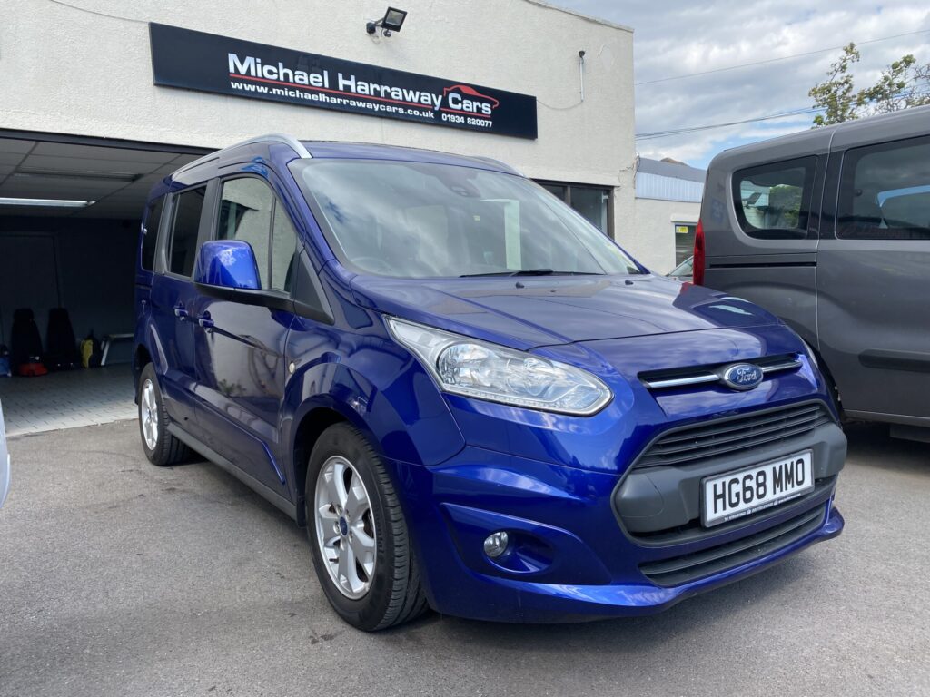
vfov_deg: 53.1
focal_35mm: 26
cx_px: 465
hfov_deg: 67.3
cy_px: 348
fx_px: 699
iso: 32
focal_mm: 4.25
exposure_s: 1/1232
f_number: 1.8
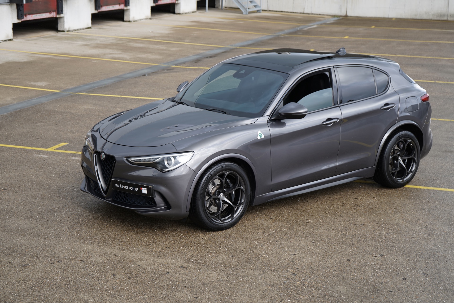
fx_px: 820
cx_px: 227
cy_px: 152
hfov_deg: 31.0
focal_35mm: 65
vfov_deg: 20.9
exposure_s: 1/160
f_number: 5.6
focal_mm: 65
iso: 125
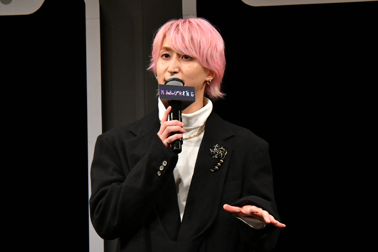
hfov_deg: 13.0
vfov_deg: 8.7
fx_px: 1654
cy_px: 126
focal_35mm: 158
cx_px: 189
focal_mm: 105
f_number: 9
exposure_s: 1/320
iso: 5000
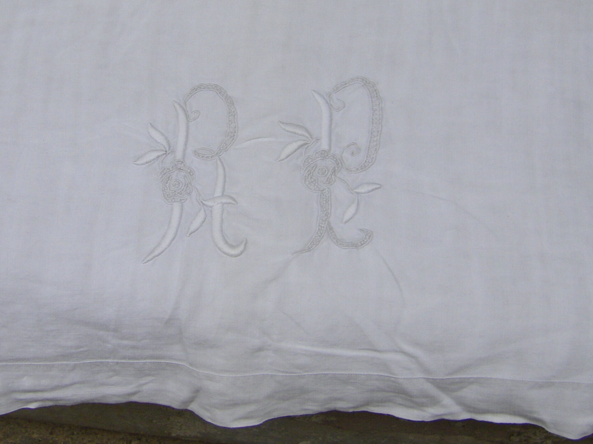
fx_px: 1131
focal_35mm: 66
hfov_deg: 29.4
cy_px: 168
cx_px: 264
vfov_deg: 22.2
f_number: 3.5
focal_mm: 6.3
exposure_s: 1/100
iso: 125
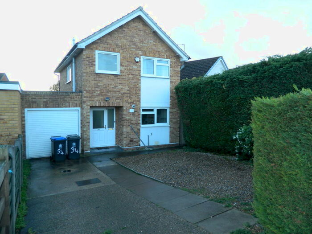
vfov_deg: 54.9
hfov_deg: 69.4
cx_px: 156
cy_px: 117
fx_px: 225
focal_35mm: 25
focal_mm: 4.5
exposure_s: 1/100
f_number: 3.1
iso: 110
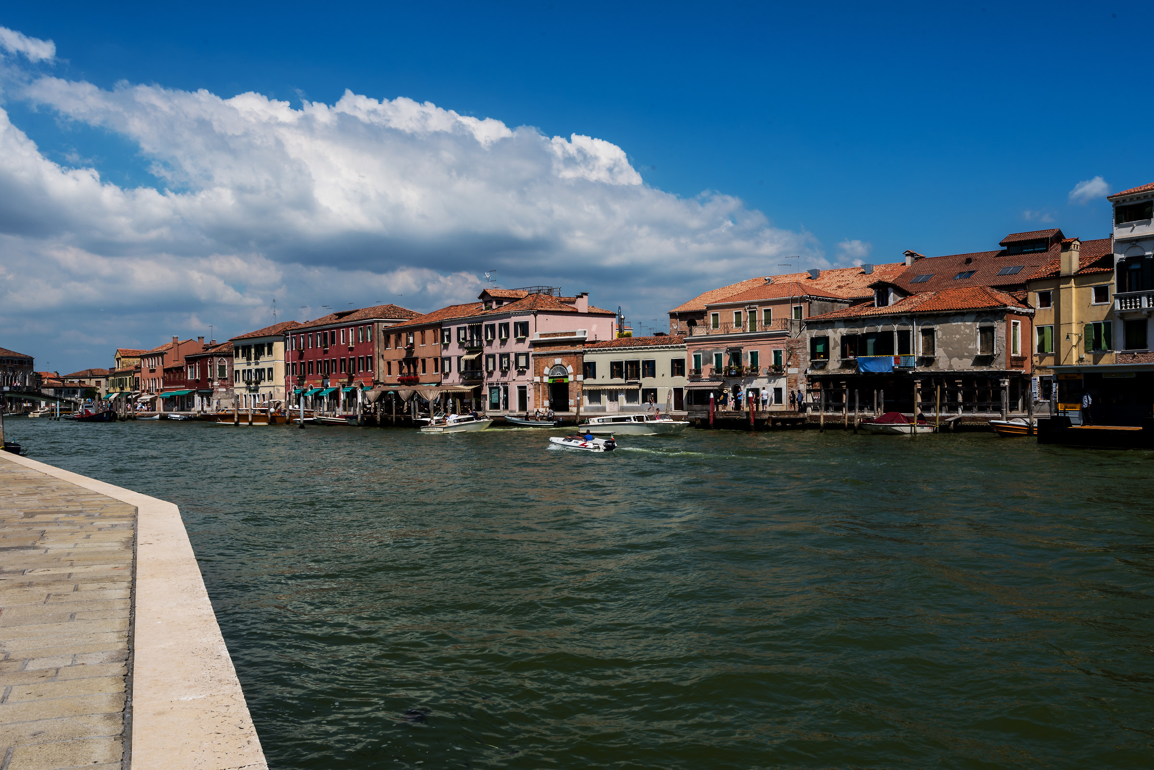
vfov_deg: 42.4
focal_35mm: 31
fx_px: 994
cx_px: 577
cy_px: 385
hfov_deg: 60.3
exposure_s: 1/125
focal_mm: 31
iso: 100
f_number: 16
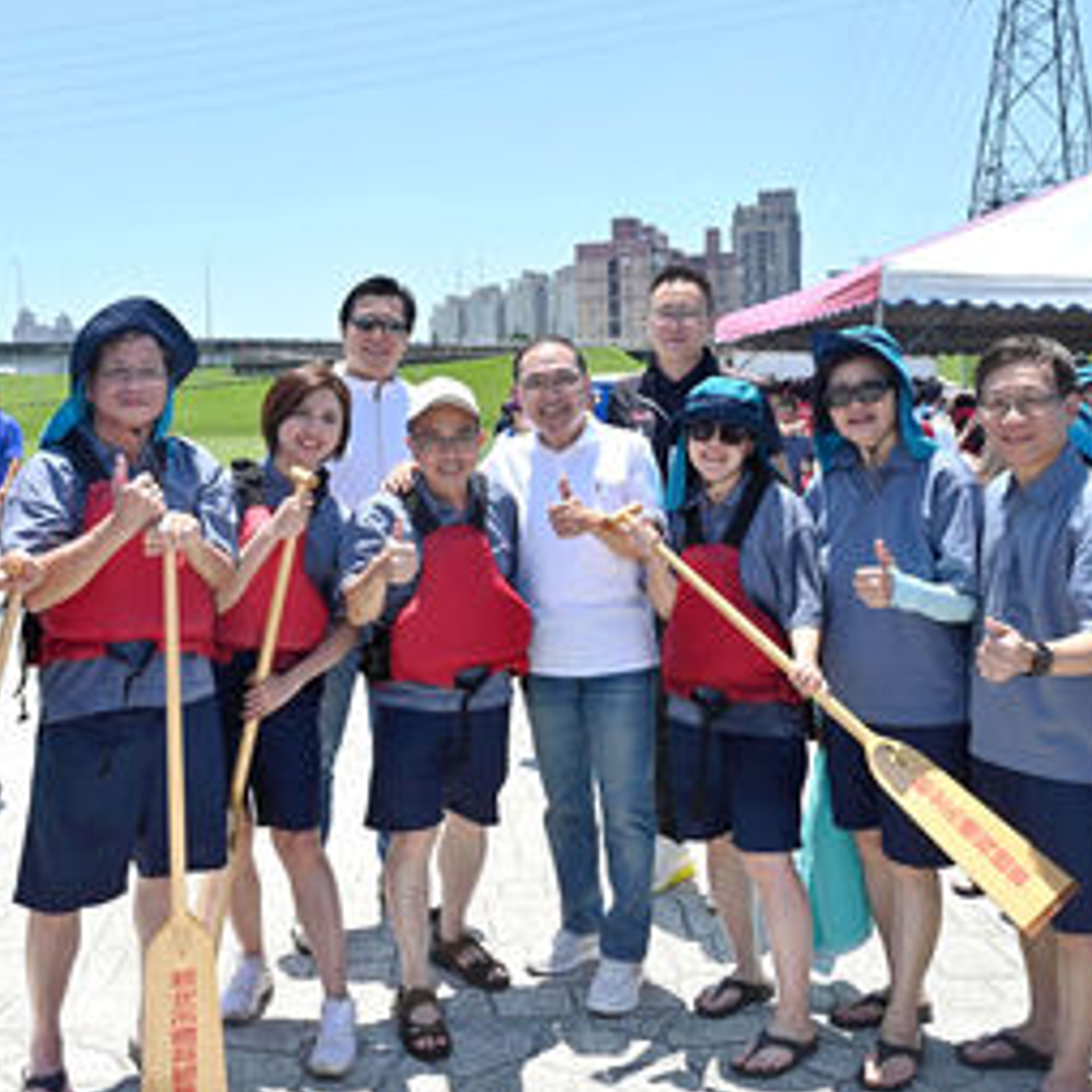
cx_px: 540
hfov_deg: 51.1
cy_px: 529
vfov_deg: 51.1
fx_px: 1142
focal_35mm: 32
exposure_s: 1/1250
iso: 280
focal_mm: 24
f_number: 6.3
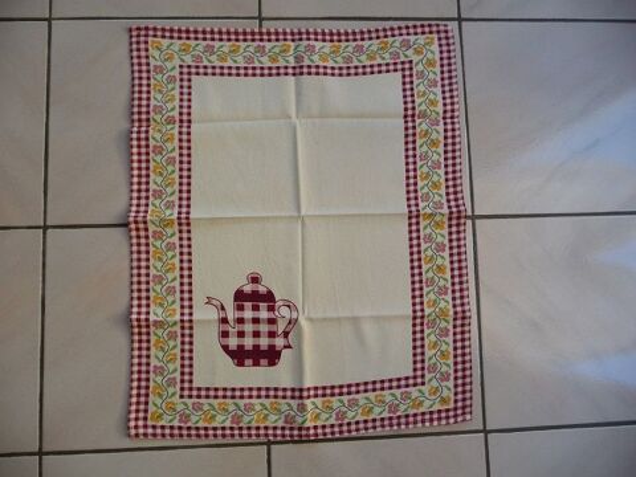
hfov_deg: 63.4
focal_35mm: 28
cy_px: 238
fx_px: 514
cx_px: 318
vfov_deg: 49.7
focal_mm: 4.7
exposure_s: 1/30
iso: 100
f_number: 3.3
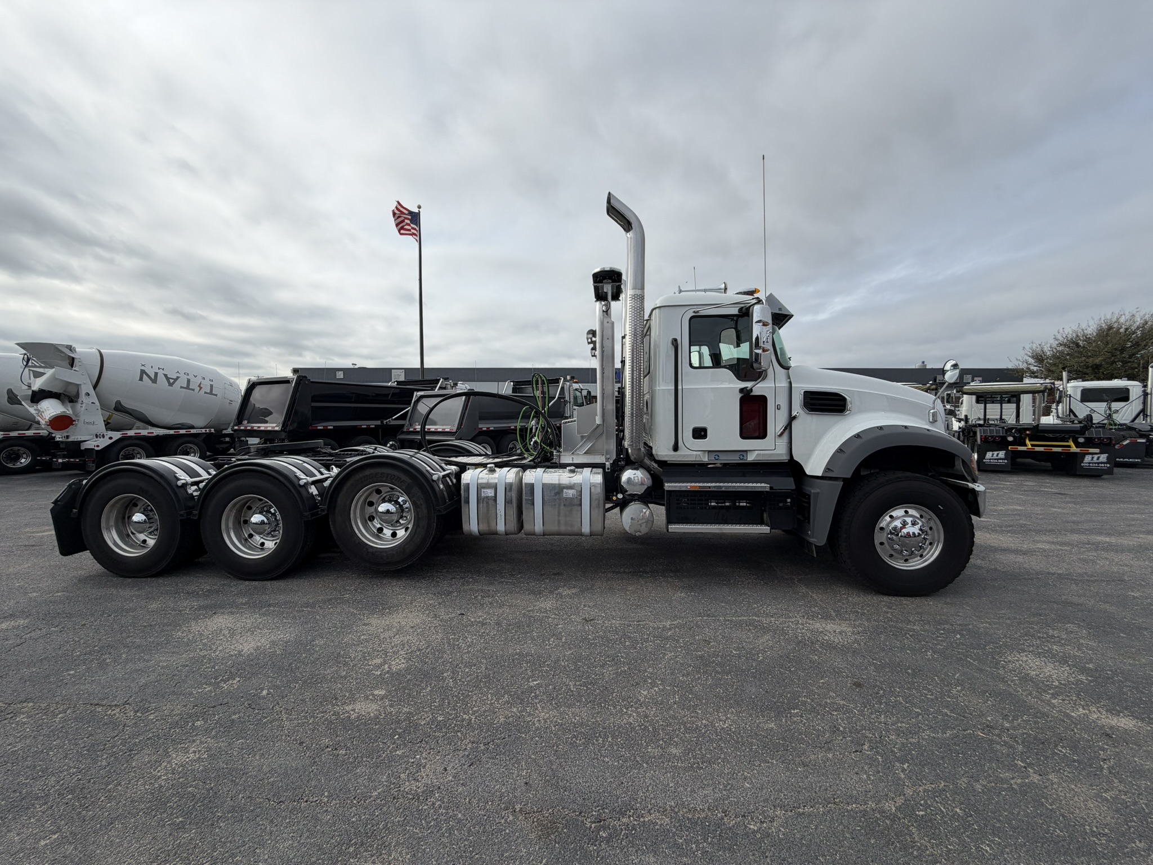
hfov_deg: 102.1
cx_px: 576
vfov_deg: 85.7
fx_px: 466
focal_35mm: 14
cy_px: 432
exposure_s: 1/1368
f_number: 2.2
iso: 20
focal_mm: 2.22
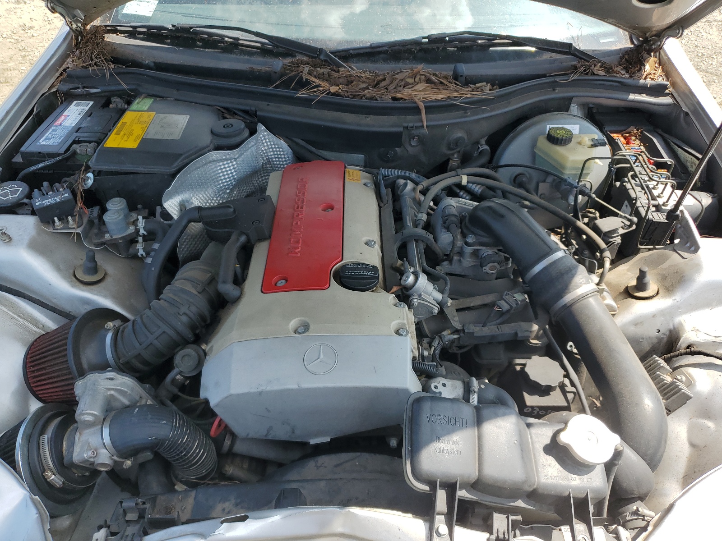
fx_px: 542
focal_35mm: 26
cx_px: 361
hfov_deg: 67.3
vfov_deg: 53.1
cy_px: 270
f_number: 1.5
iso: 50
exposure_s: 1/1111
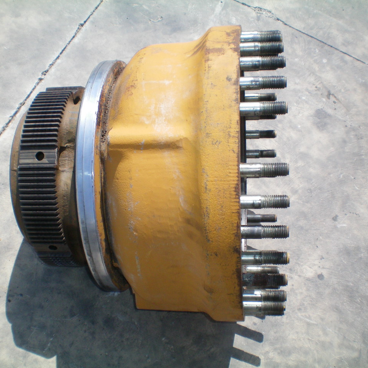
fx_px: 541
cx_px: 178
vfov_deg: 37.6
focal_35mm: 45
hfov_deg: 37.5
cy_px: 183
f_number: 4.6
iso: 64
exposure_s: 1/400
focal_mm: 6.3
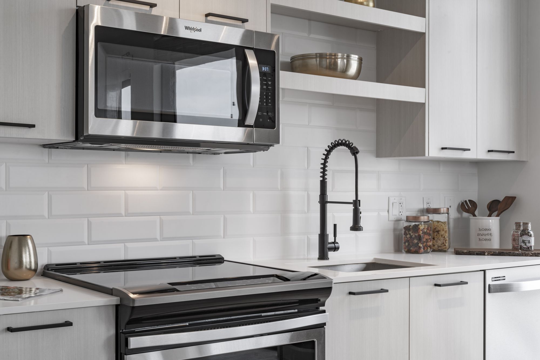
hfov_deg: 39.6
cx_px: 270
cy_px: 180
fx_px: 750
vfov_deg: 27.0
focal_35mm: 50
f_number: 14
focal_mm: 50
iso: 64
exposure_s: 1
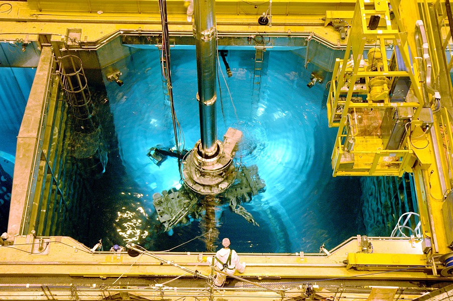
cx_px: 226
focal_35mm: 52
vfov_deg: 25.7
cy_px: 150
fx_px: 660
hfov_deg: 37.9
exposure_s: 1/6
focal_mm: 35
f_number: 4.5
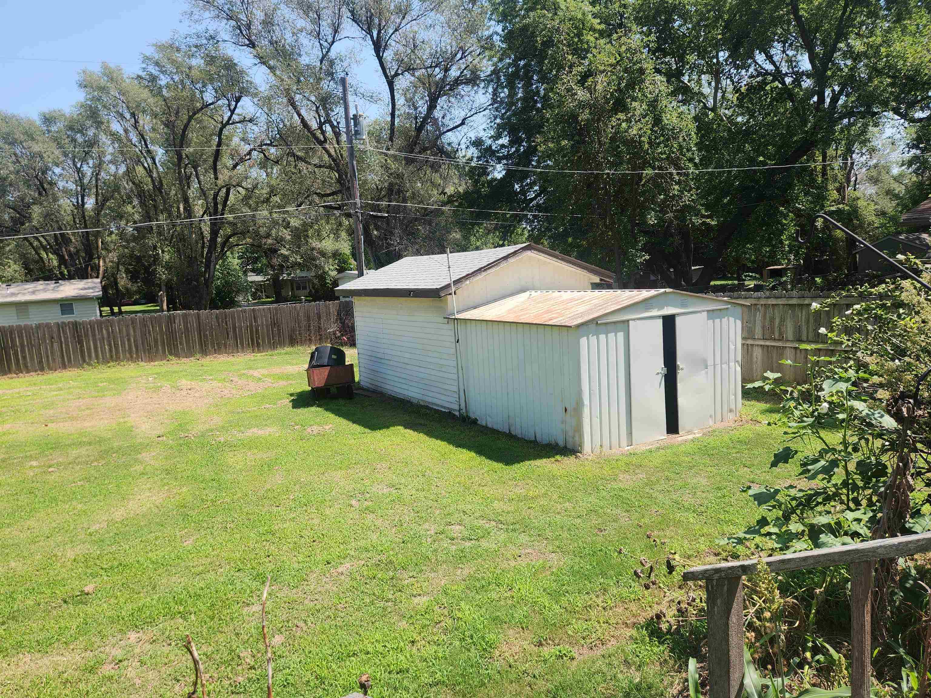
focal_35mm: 23
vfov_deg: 58.9
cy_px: 349
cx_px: 466
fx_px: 619
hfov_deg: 73.9
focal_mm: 5.4
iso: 20
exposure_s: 1/922
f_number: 1.8
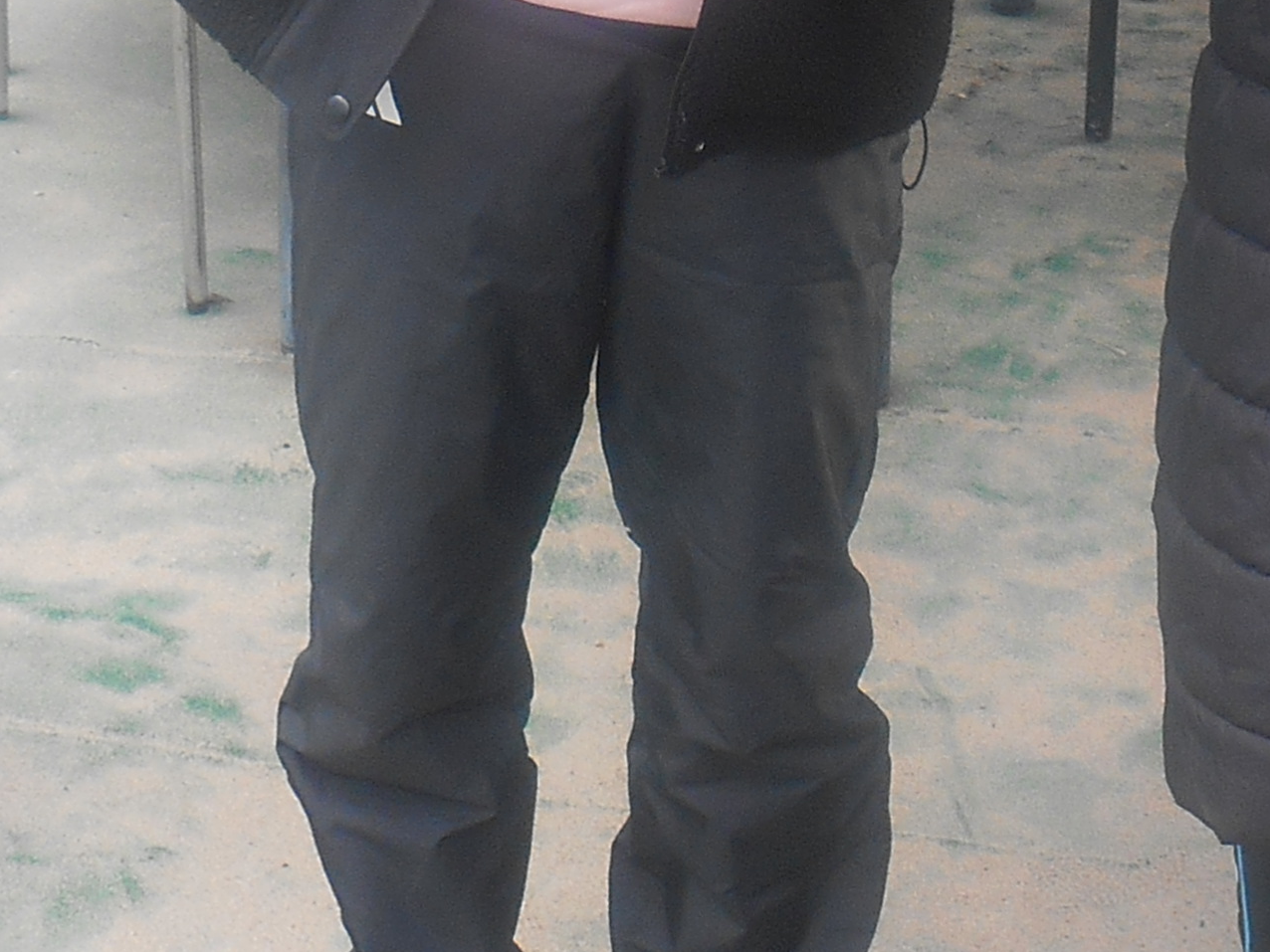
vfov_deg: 13.2
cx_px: 810
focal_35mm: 105
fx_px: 3852
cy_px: -511
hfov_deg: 18.7
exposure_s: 1/40
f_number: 3.4
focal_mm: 4.7
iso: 80
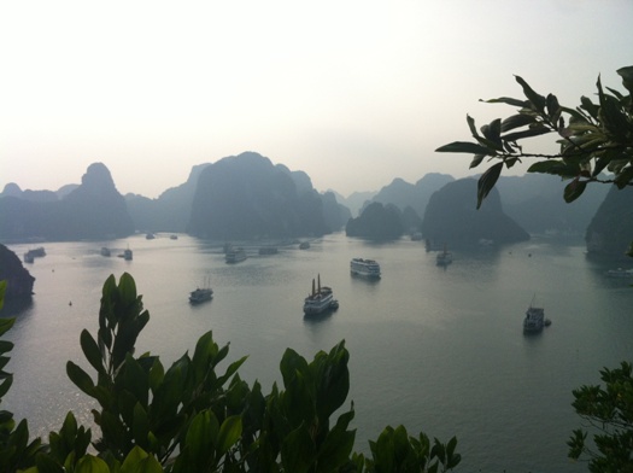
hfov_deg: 52.7
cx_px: 316
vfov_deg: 40.6
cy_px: 236
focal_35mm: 35
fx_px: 639
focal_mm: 3.85
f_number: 2.8
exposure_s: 1/2988
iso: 100
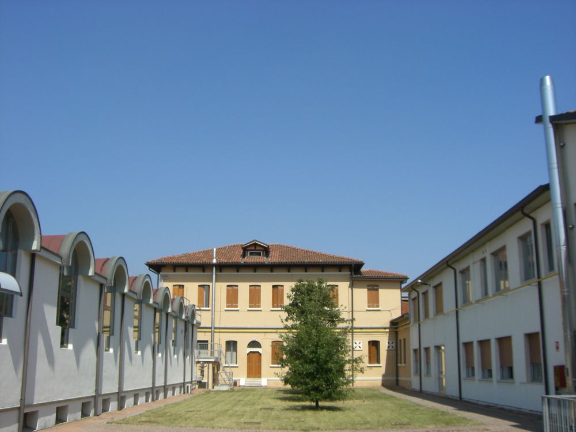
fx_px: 632
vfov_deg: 37.7
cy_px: 216
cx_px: 288
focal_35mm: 38
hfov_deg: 49.0
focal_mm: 6.2
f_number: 4.3
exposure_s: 1/640
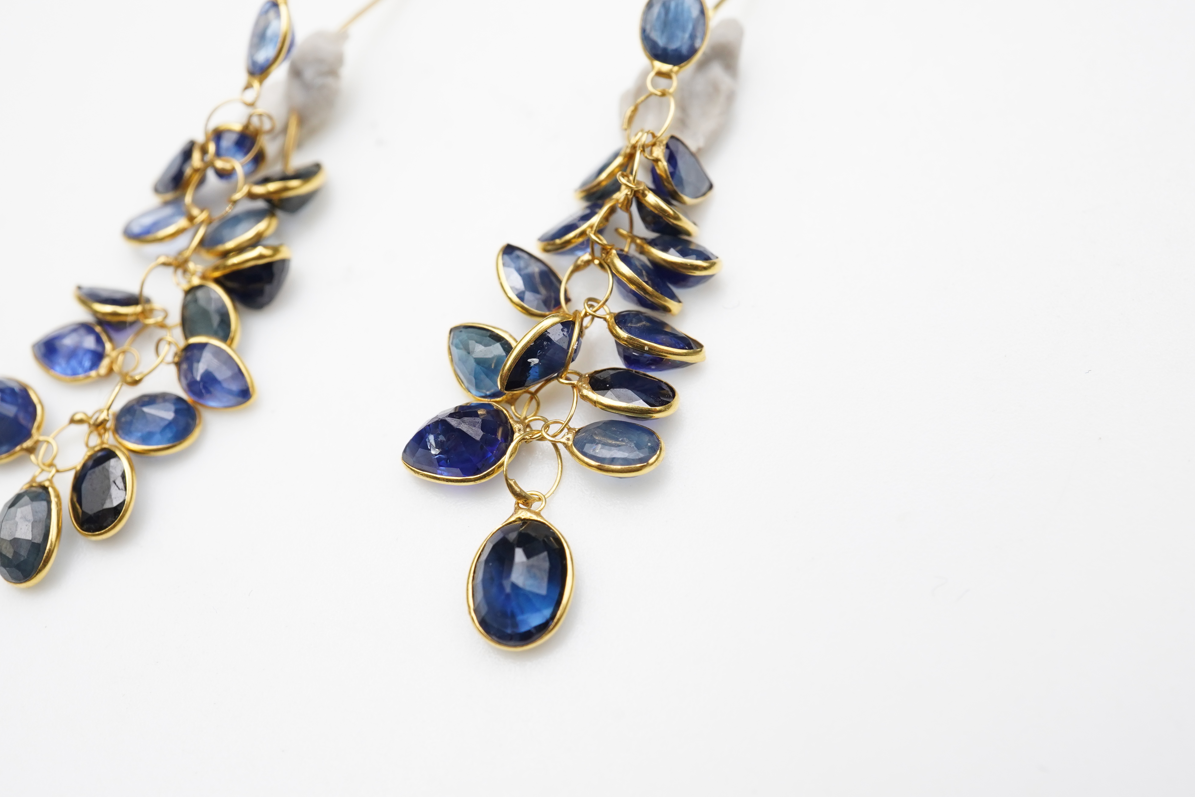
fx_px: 1494
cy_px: 398
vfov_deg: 29.9
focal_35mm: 45
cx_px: 598
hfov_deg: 43.6
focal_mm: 30
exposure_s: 1/125
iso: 800
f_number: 18
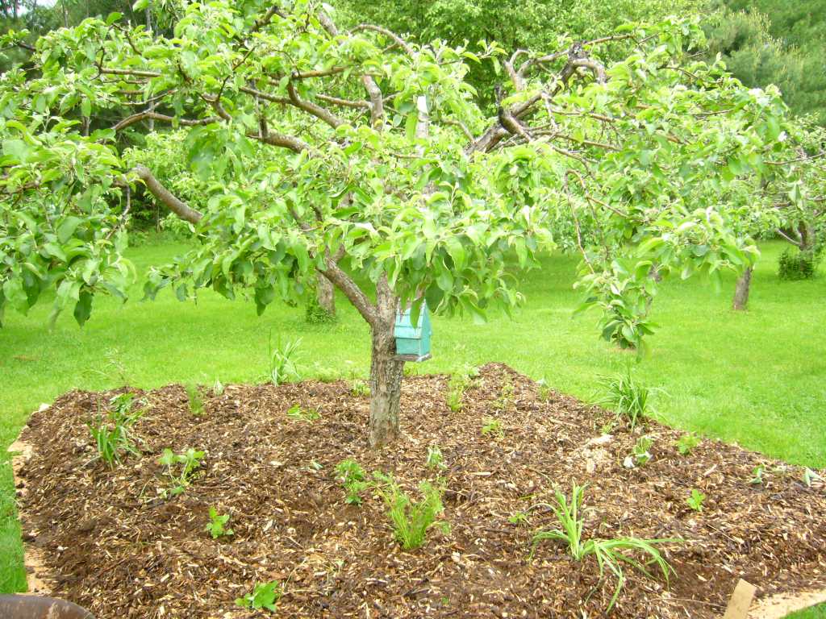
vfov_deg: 40.7
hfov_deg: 52.6
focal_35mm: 35
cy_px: 310
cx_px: 413
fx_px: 835
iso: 200
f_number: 2.8
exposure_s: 1/125
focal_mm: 5.8
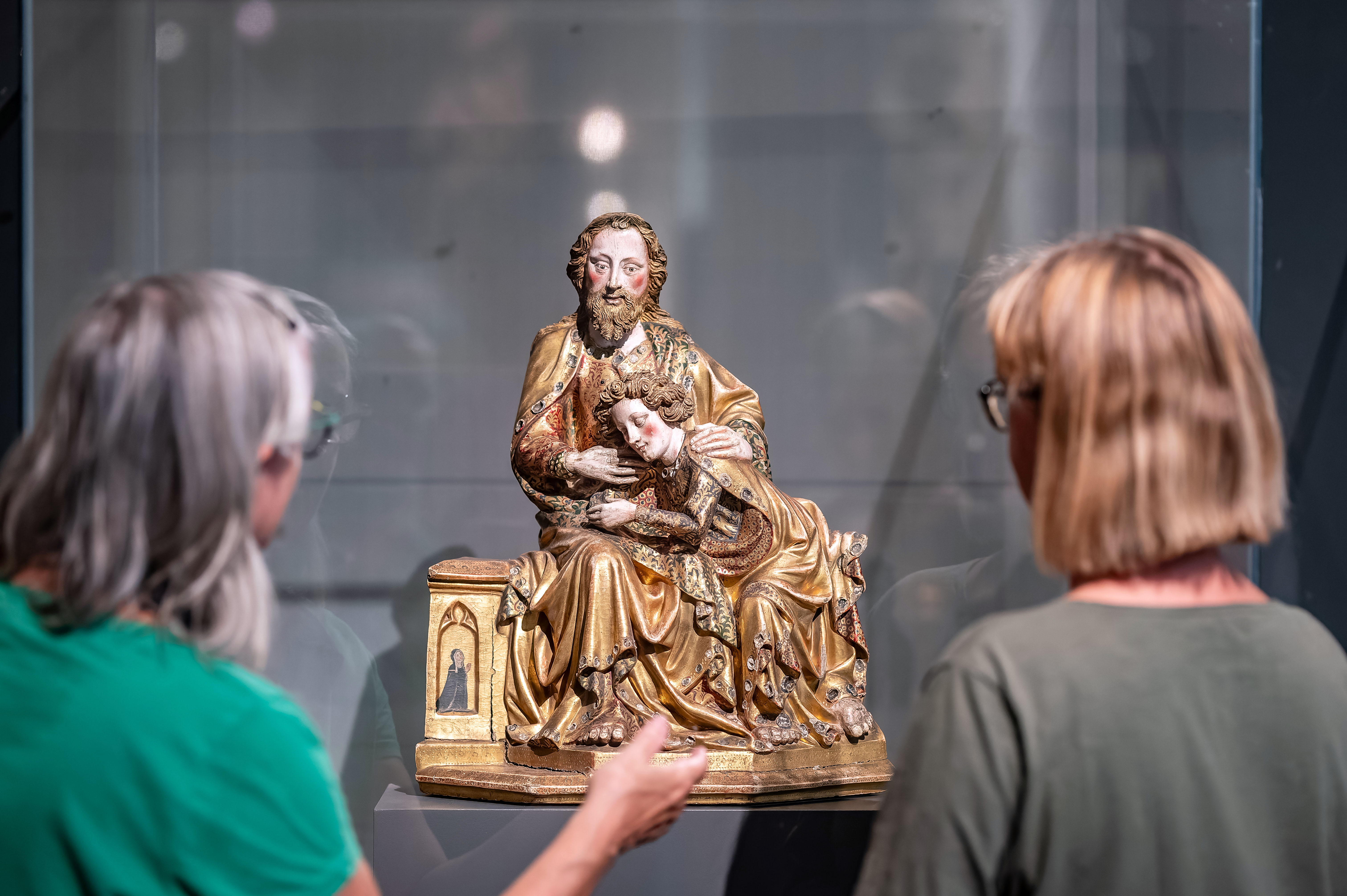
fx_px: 3926
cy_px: 448
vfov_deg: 13.0
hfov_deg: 19.5
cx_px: 674
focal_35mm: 105
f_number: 2.5
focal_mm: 105
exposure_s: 1/80
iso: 2500
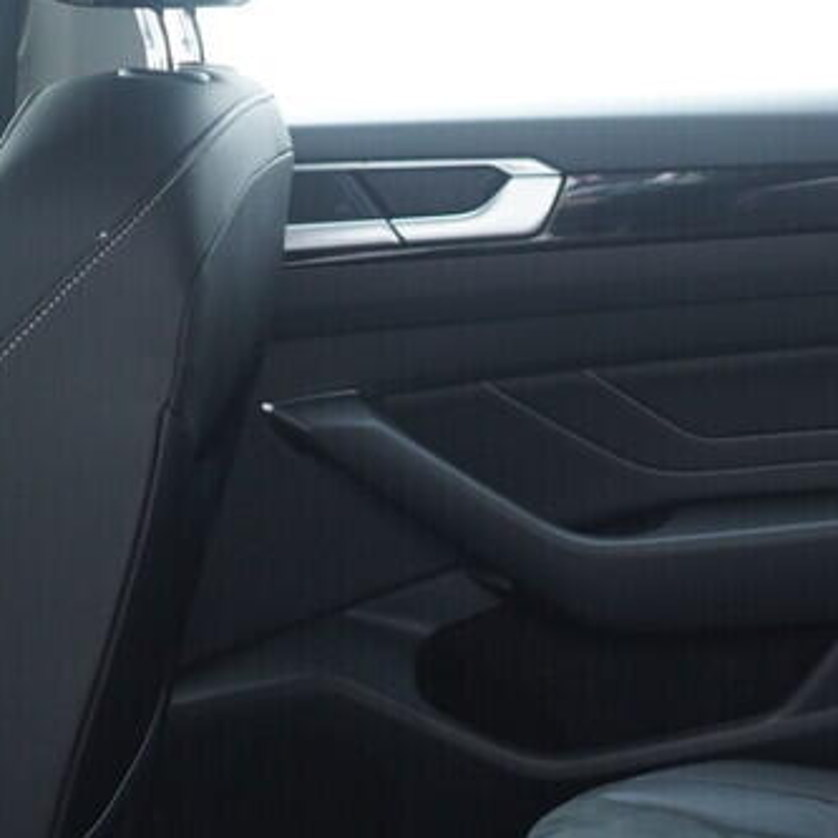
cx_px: 1241
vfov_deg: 18.3
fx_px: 2575
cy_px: 653
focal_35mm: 94
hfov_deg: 16.8
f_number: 2.8
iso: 500
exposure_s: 1/40
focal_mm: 24
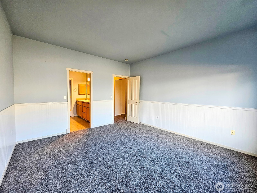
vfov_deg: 89.9
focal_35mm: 13
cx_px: 128
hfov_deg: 106.2
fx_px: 97
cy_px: 96
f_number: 2.2
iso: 100
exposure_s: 1/77.4
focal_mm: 2.2
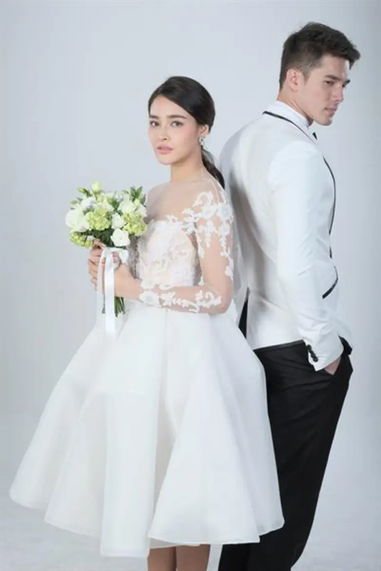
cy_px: 286
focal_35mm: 73
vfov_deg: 27.7
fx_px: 1159
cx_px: 190
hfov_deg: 18.7
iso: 400
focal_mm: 48.5
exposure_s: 1/160
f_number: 13
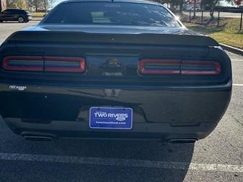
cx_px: 113
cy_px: 55
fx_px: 253
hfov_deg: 51.3
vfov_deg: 39.0
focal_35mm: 36
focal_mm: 6.86
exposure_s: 1/3247
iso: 80
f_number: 1.78
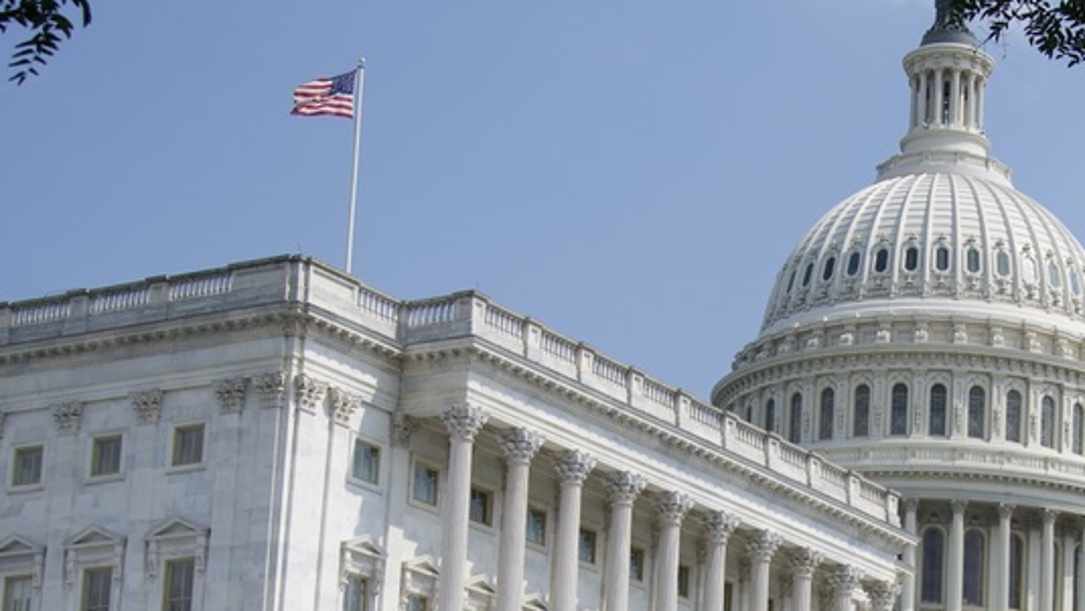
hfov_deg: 20.7
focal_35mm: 102
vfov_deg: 11.7
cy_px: 682
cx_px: 858
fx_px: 2935
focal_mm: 32
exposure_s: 1/800
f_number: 5
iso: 100
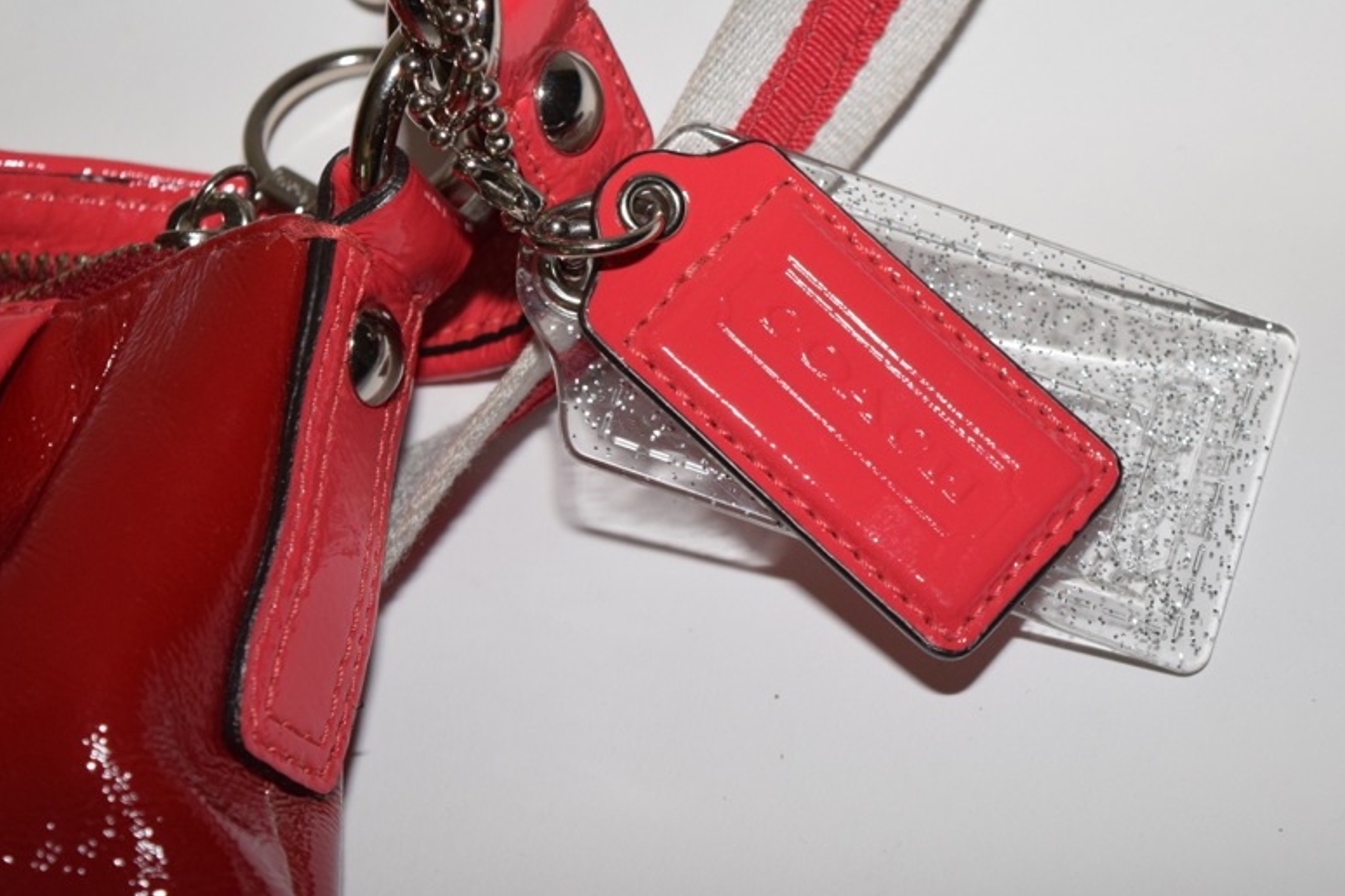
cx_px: 824
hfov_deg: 19.1
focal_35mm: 107
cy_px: 353
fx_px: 3984
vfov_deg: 12.8
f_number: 5.6
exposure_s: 1/100
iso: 800
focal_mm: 55
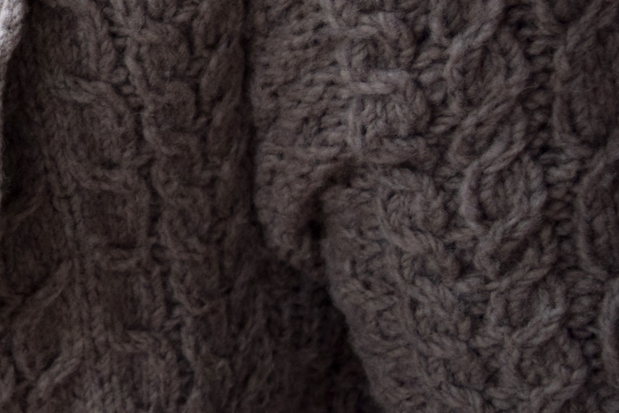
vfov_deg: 11.4
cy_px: 10
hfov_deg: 16.4
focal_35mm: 119
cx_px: -163
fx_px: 2046
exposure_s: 1/60
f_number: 4.2
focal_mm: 30
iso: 640
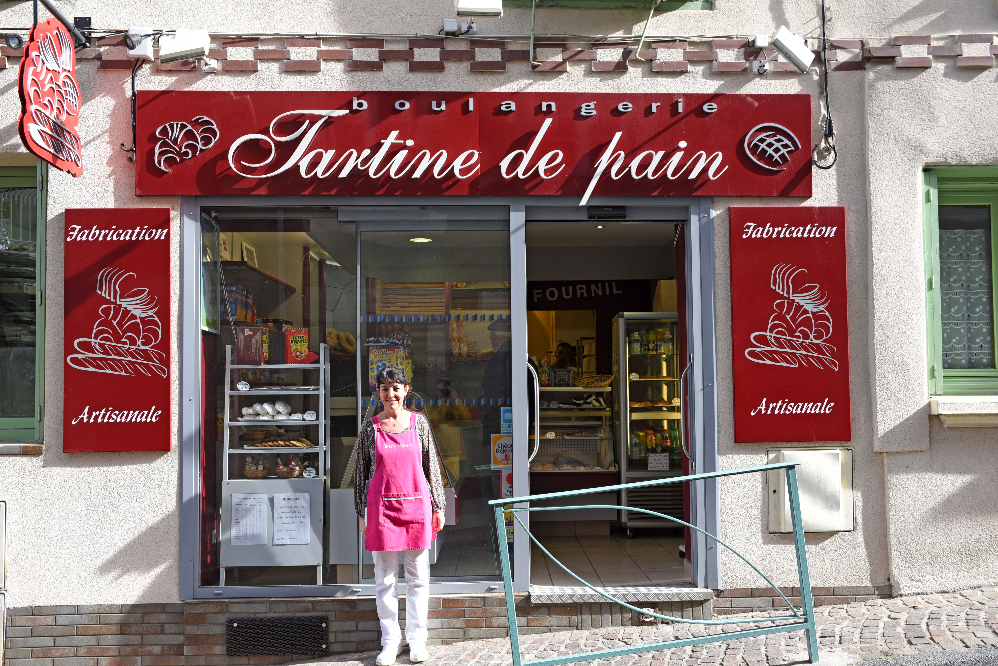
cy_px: 333
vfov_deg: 41.1
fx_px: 887
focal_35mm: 32
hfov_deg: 58.7
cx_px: 499
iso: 320
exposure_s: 1/200
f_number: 7.1
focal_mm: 32
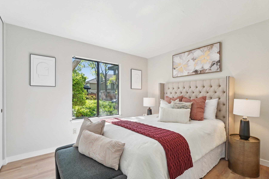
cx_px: 150
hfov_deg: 96.3
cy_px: 96
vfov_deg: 73.6
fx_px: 120
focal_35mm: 16
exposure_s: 1/40
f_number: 8
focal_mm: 14
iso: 640
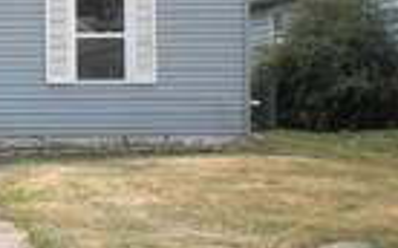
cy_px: 72
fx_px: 1008
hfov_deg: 20.8
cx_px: -87
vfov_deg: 14.0
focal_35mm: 93
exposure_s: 1/333
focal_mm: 6.3
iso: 80
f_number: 4.6
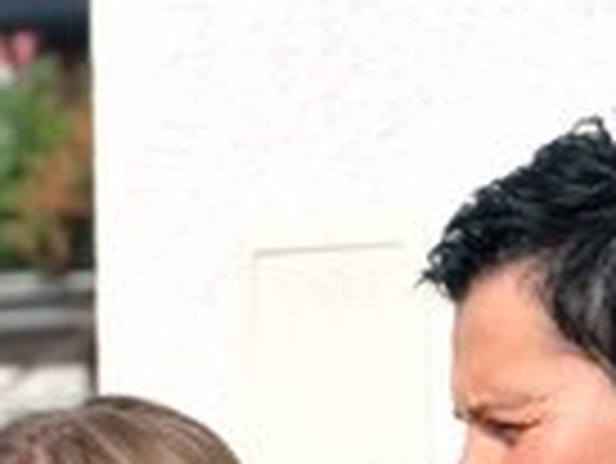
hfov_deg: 2.5
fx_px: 14142
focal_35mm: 794
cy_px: 892
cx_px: -391
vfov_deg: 1.9
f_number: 13
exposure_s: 1/640
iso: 640
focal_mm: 116
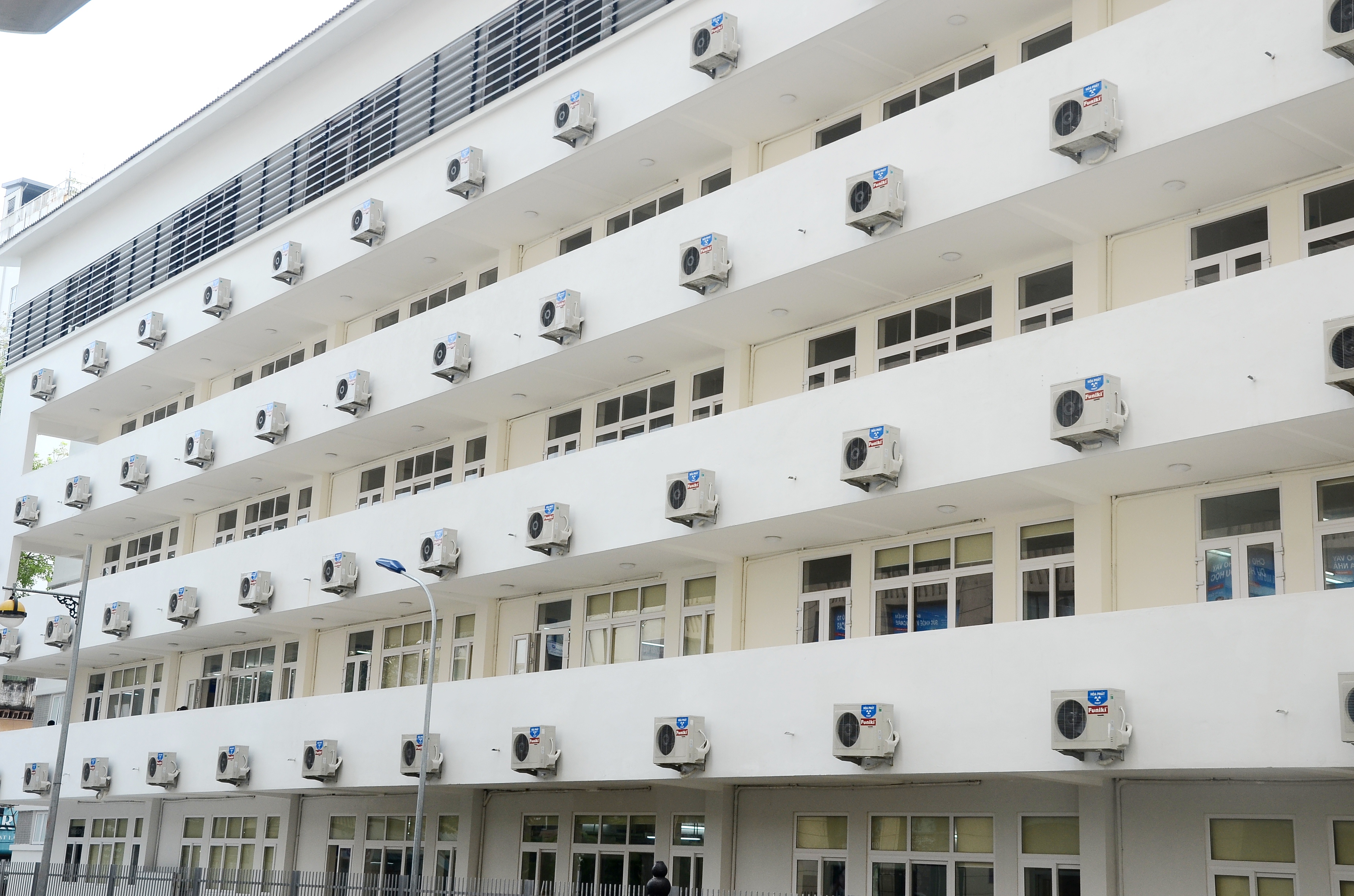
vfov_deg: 28.8
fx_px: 1745
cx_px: 677
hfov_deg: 42.4
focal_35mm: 46
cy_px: 448
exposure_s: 1/400
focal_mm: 31
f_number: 10
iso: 320
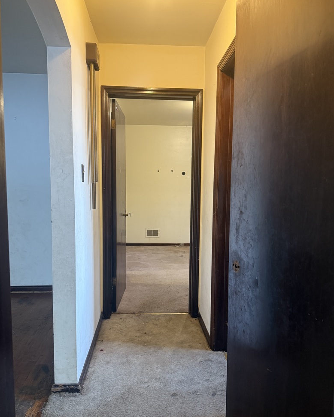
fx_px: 321
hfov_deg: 54.9
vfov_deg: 66.0
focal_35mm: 26
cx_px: 163
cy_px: 220
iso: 320
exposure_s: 1/60
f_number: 1.78
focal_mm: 6.76
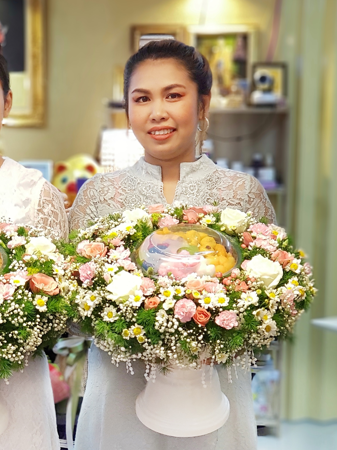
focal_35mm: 90
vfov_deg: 21.6
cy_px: 336
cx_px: 85
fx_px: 1168
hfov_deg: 16.3
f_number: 2.4
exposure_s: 1/33
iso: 160
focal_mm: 6
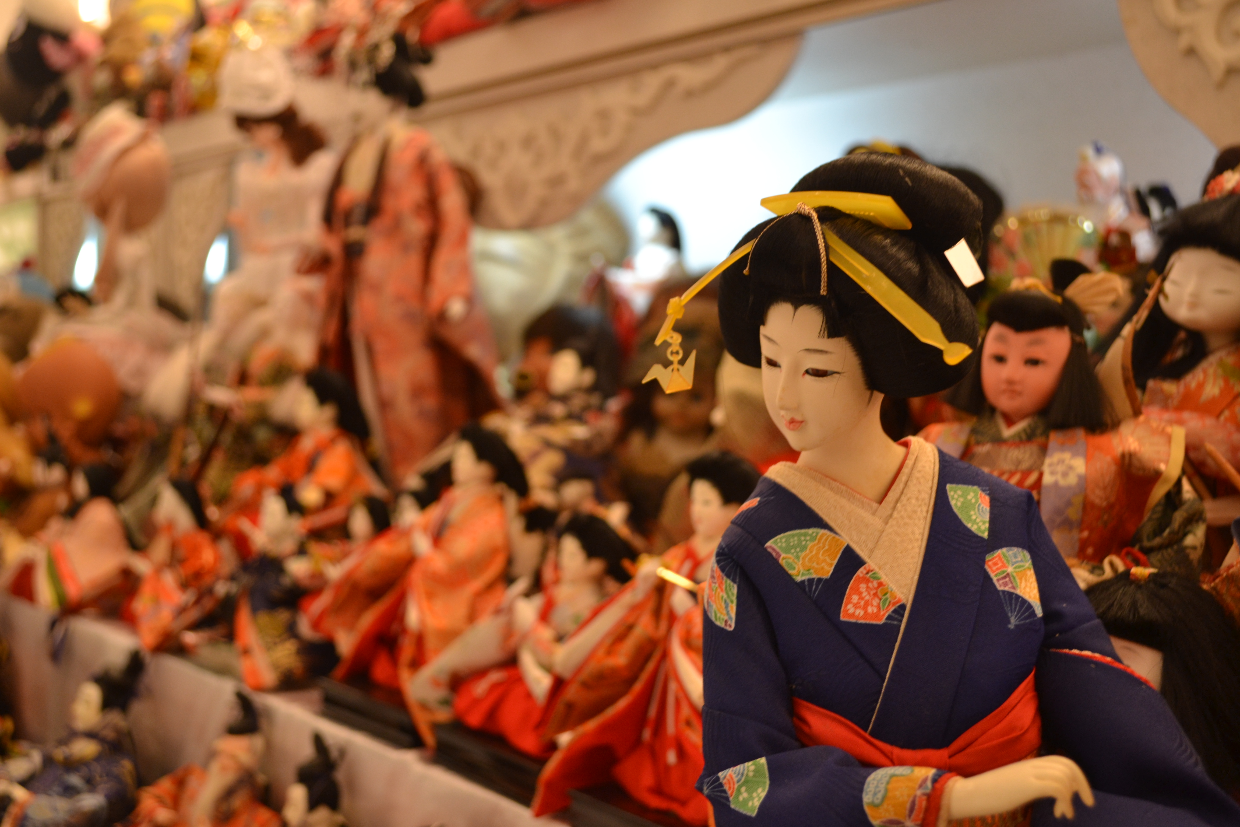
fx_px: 1447
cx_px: 620
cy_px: 414
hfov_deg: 46.4
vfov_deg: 31.9
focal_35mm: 42
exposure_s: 1/60
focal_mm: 28
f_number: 4.5
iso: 450
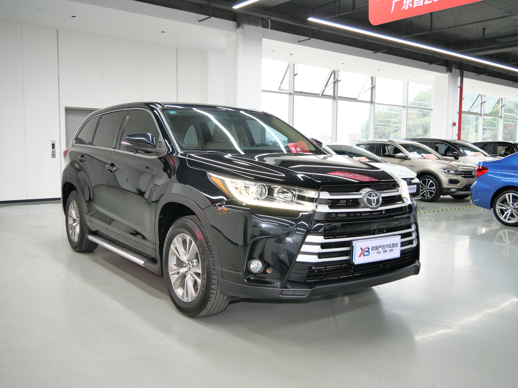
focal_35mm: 34
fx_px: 509
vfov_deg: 41.8
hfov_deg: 54.0
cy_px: 194
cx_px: 259
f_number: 3.8
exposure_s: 1/30
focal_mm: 17
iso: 800
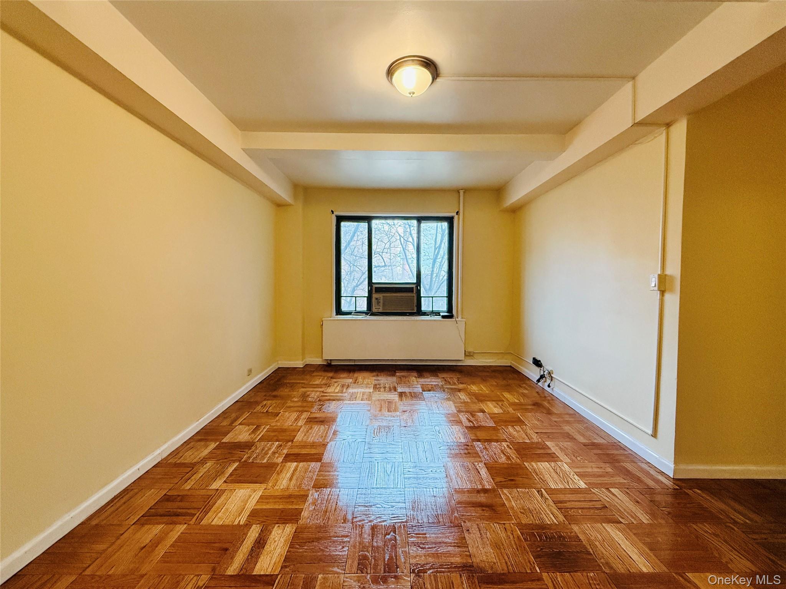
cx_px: 393
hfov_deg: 102.1
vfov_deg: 85.7
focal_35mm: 14
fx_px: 318
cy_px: 294
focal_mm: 2.22
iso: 640
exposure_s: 1/120
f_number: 2.2
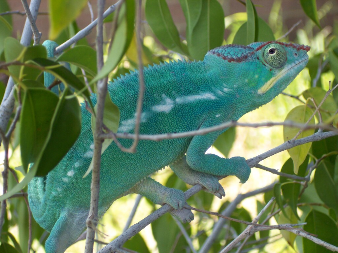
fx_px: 1113
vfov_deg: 13.0
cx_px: 169
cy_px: 126
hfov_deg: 17.3
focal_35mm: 114
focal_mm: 24
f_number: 4.8
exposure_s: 1/125
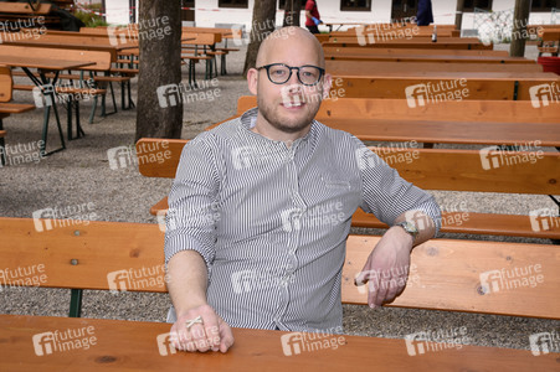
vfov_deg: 23.3
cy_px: 186
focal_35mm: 58
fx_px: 902
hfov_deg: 34.5
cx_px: 280
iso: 250
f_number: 10
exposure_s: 1/160
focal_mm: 58
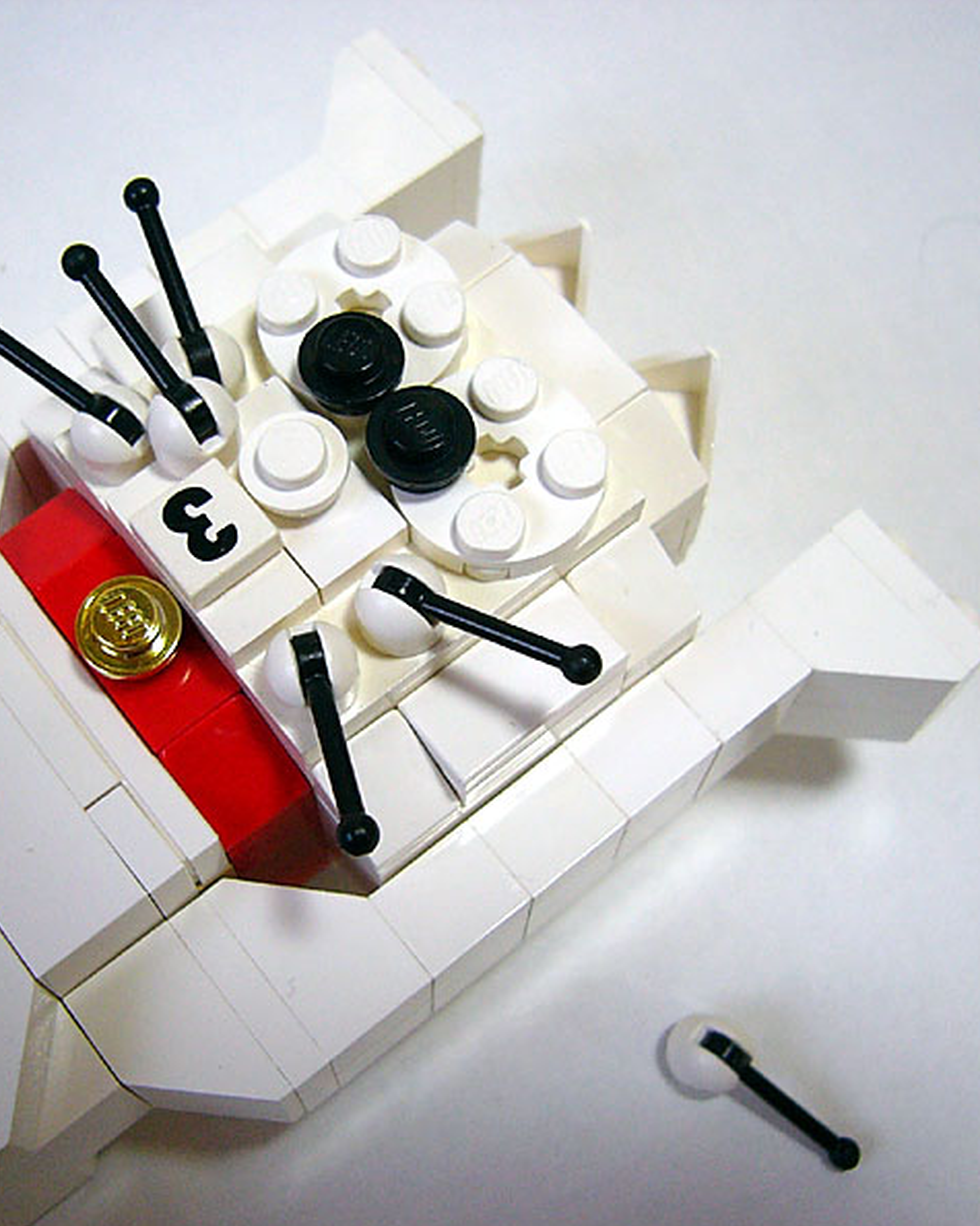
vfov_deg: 40.3
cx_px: 384
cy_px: 617
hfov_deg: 32.6
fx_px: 1668
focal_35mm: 46
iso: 100
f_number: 2.8
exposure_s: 1/15
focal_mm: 5.8
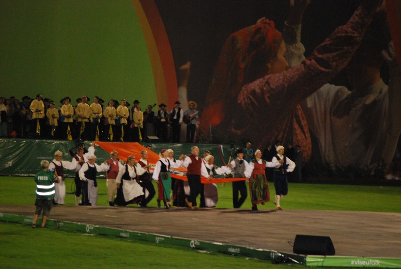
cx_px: 200
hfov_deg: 6.9
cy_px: 134
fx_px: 3348
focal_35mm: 300
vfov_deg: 4.6
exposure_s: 1/60
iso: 1600
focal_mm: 200
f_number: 5.6
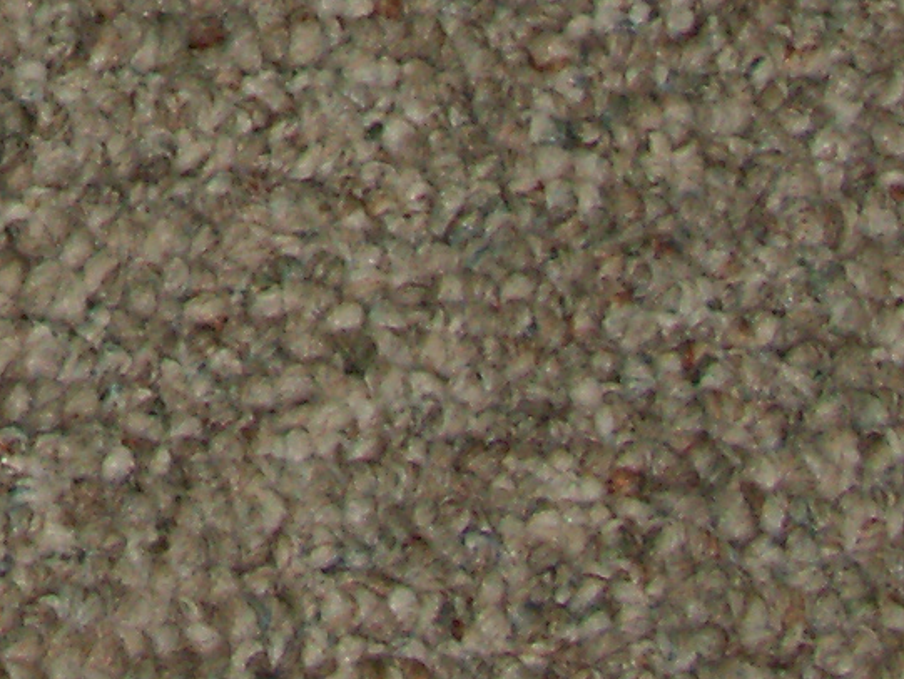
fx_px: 4885
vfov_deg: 7.4
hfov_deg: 9.9
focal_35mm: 187
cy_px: -1003
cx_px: -854
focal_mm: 8.02
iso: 200
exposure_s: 1/50
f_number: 4.5
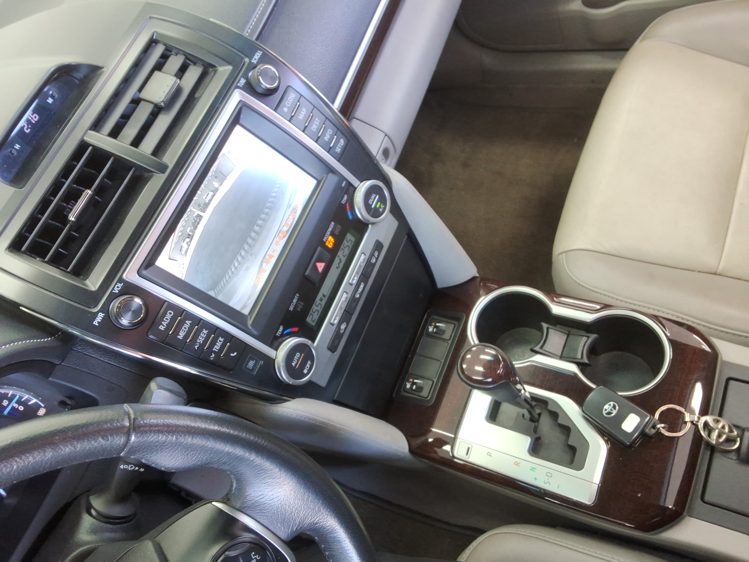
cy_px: 281
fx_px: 606
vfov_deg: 49.7
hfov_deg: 63.4
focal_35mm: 28
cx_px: 374
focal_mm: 2.91
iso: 80
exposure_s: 1/40
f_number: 1.9
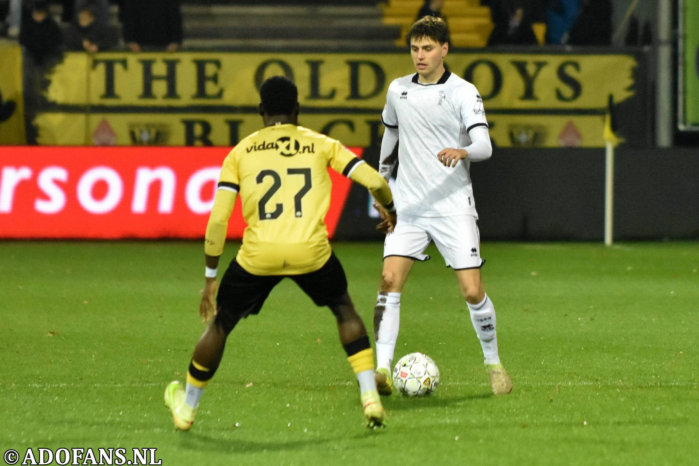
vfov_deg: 4.6
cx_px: 350
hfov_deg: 6.9
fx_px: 5825
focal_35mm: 300
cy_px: 233
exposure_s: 1/640
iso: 2500
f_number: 2.8
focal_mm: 200
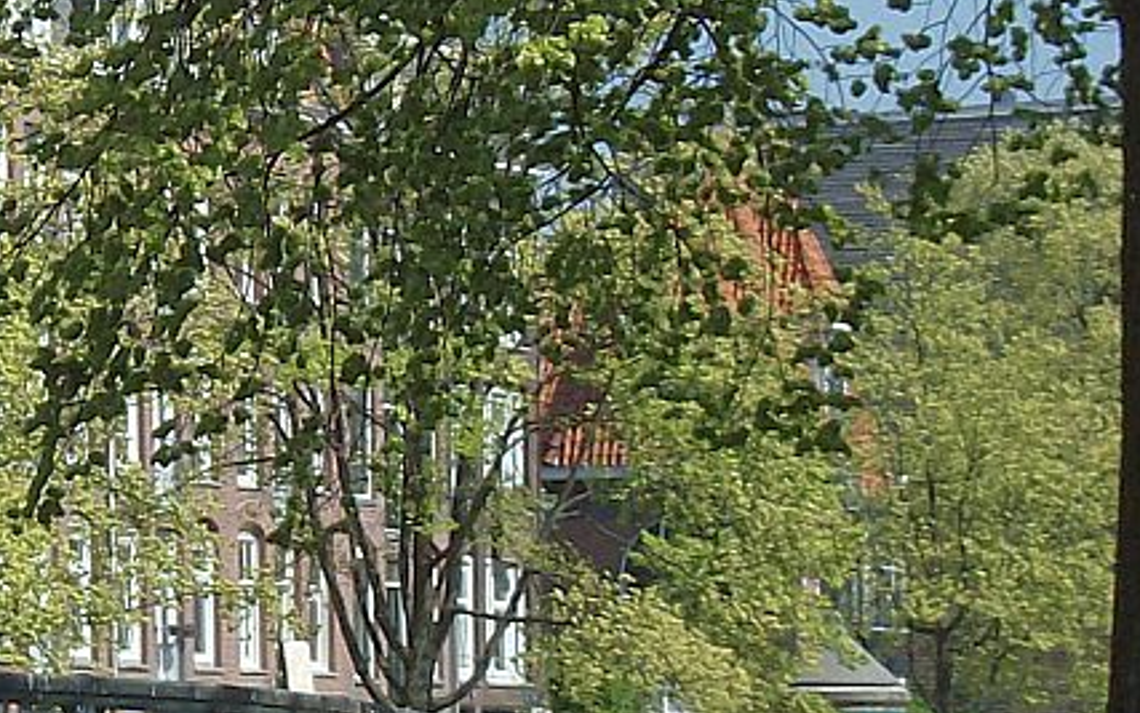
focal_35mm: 274
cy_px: 180
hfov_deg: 7.6
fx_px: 8514
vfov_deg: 4.8
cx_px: -174
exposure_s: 1/310
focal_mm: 18
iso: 100
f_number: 7.8
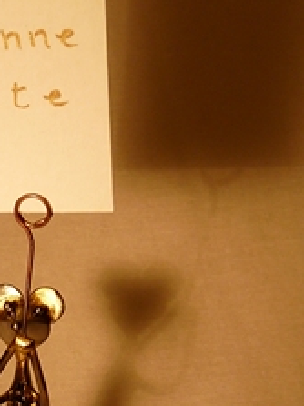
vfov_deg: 19.0
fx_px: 1207
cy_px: 300
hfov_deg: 14.2
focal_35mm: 103
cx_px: 41
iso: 100
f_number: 3
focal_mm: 5.8
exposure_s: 1/80
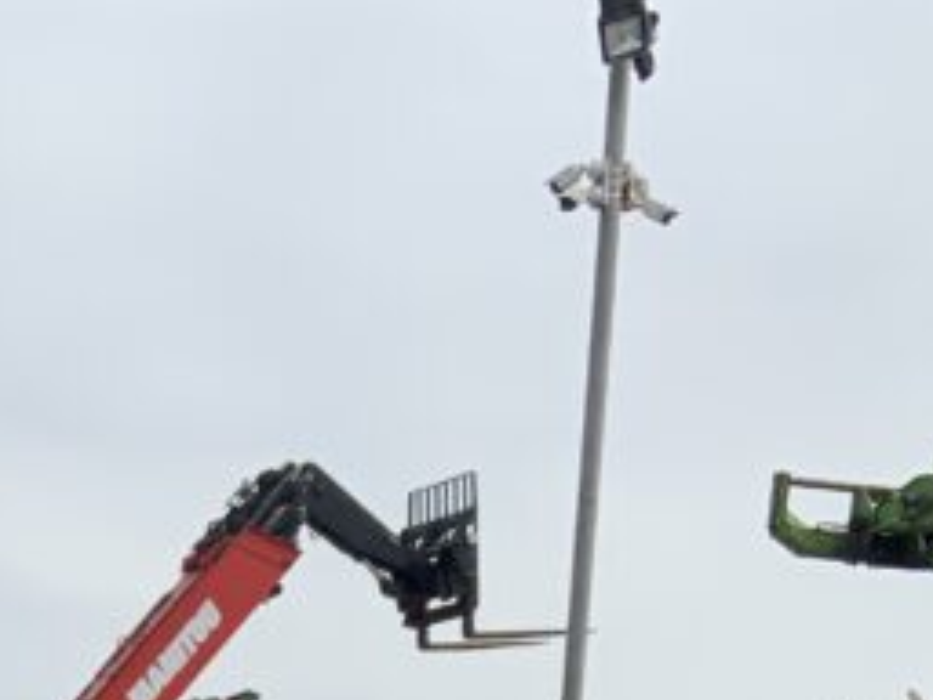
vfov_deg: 11.6
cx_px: -215
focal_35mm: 116
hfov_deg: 16.2
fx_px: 3127
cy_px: 1367
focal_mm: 3
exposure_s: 1/2141
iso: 16
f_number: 1.8
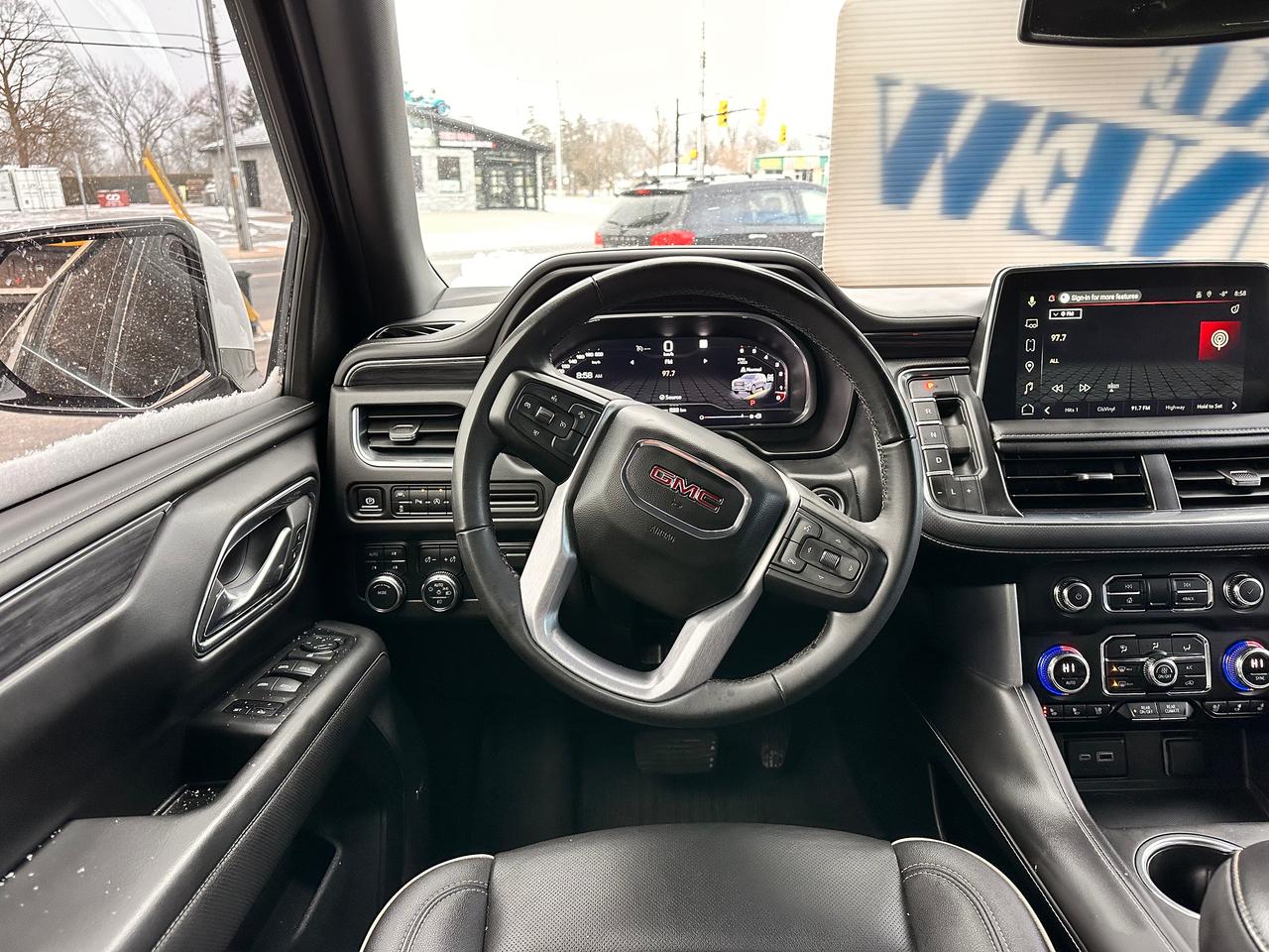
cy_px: 476
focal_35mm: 24
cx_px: 634
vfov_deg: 56.8
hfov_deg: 71.6
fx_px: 880
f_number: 1.78
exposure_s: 1/121
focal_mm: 6.86
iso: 200
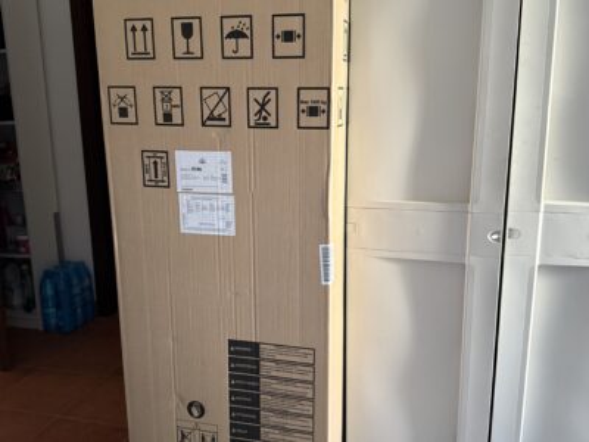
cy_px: 221
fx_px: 408
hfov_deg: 71.6
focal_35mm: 24
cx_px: 294
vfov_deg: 56.8
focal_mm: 6.76
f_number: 1.78
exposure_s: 1/60
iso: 800
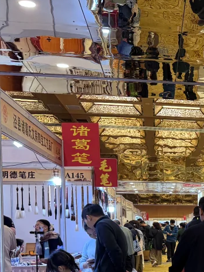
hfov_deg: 18.2
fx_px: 573
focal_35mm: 73
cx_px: 295
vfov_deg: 25.6
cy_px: 258
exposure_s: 1/100
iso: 200
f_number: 1.78
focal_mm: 6.76
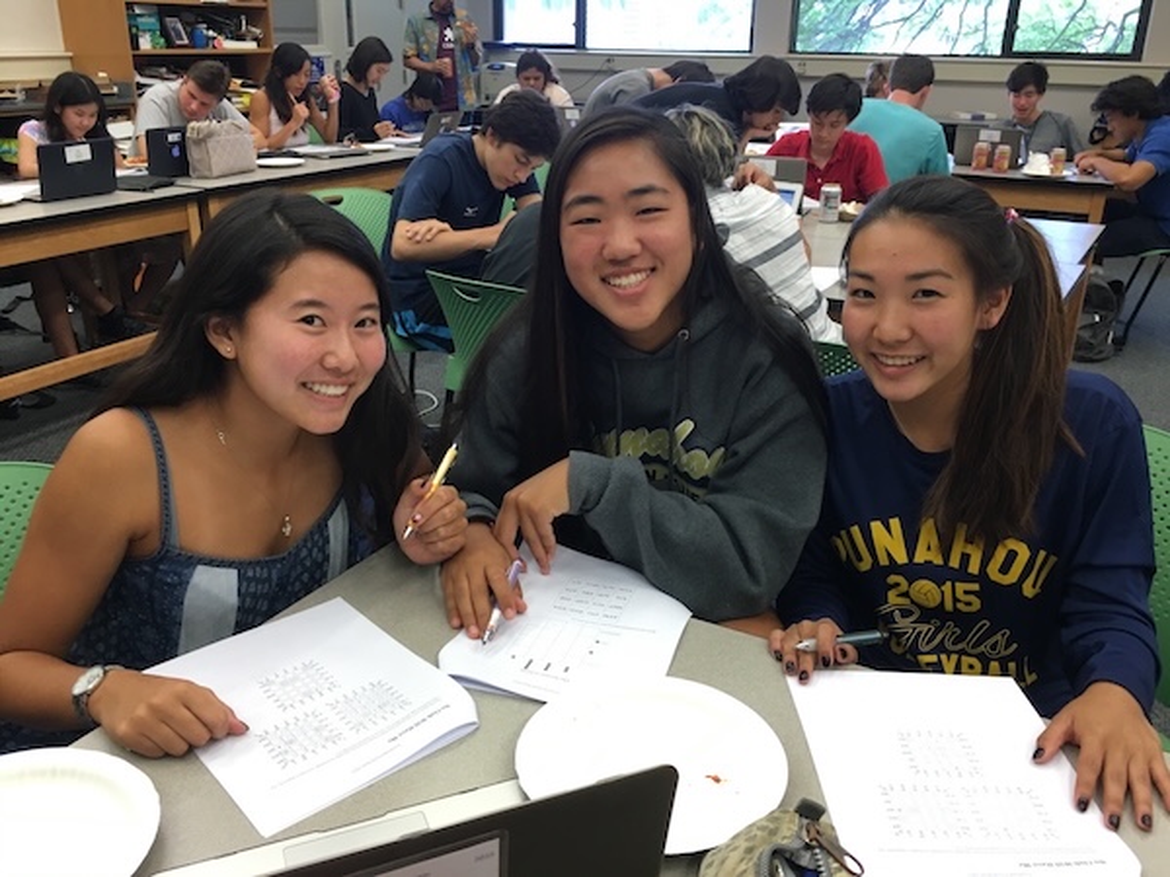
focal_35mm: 29
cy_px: 438
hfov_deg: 61.7
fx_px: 980
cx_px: 585
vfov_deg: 48.2
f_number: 2.2
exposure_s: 1/30
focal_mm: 4.15
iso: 40
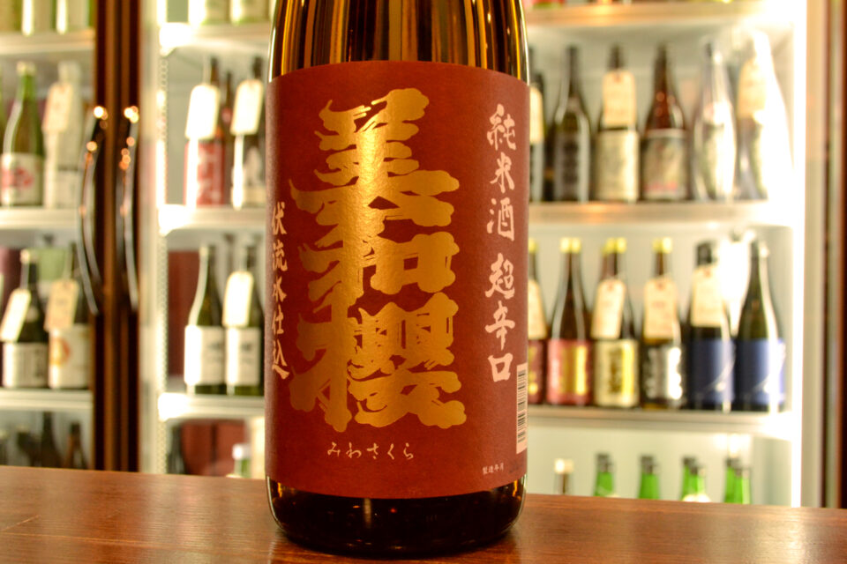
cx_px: 424
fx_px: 847
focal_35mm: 36
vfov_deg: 36.9
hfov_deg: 53.1
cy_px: 282
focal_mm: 24
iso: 1600
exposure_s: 1/80
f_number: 5.6
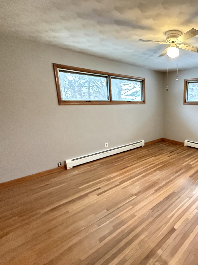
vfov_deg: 84.7
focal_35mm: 19
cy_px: 133
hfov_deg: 61.8
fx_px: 145
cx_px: 164
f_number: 2.2
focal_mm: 2.22
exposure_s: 1/60
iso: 1250
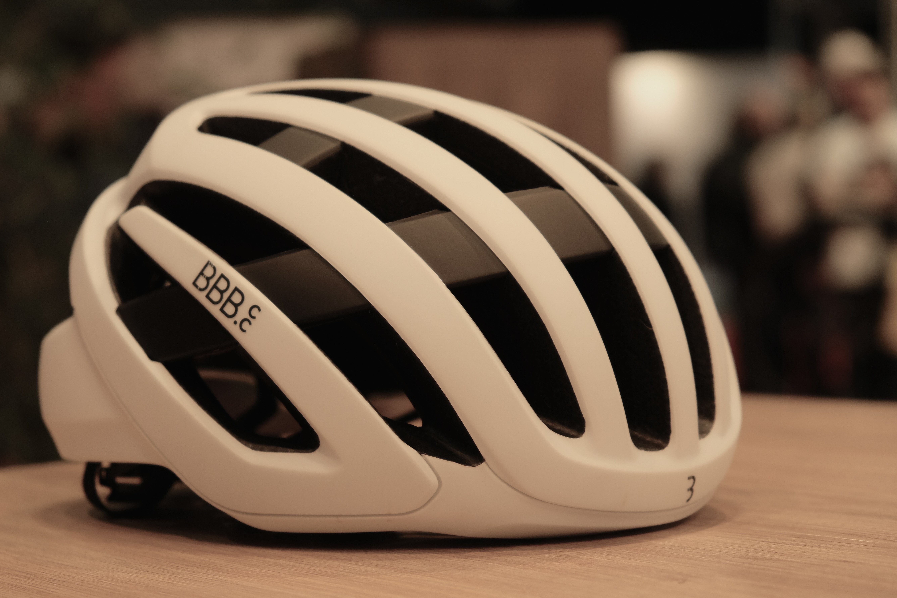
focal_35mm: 93
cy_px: 310
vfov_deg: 14.7
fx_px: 2317
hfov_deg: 21.9
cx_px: 401
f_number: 4
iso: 400
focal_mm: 55
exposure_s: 1/60
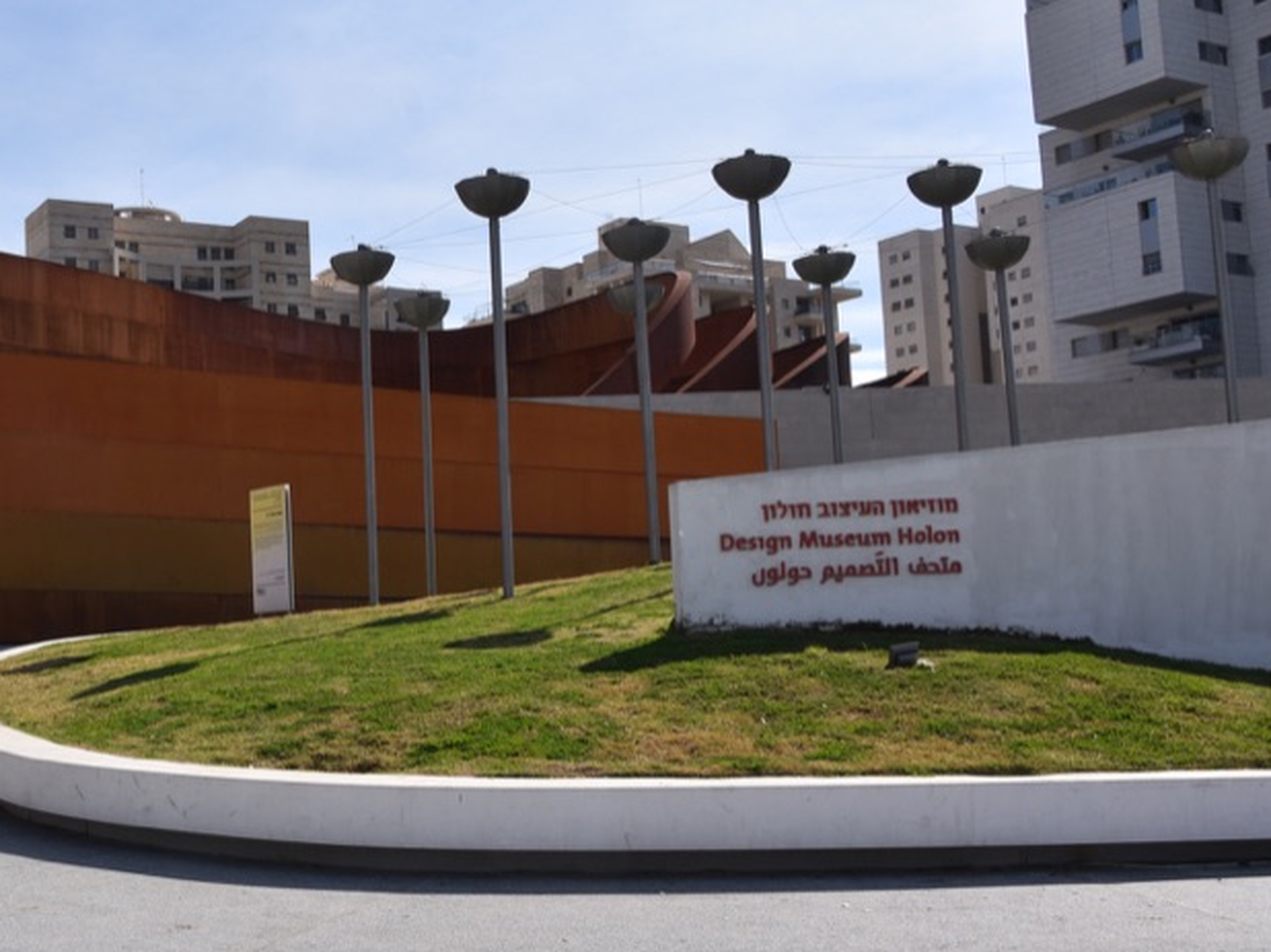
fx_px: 1542
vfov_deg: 34.3
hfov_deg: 42.7
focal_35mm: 42
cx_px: 251
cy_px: 537
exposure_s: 1/250
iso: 100
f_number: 11
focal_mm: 18
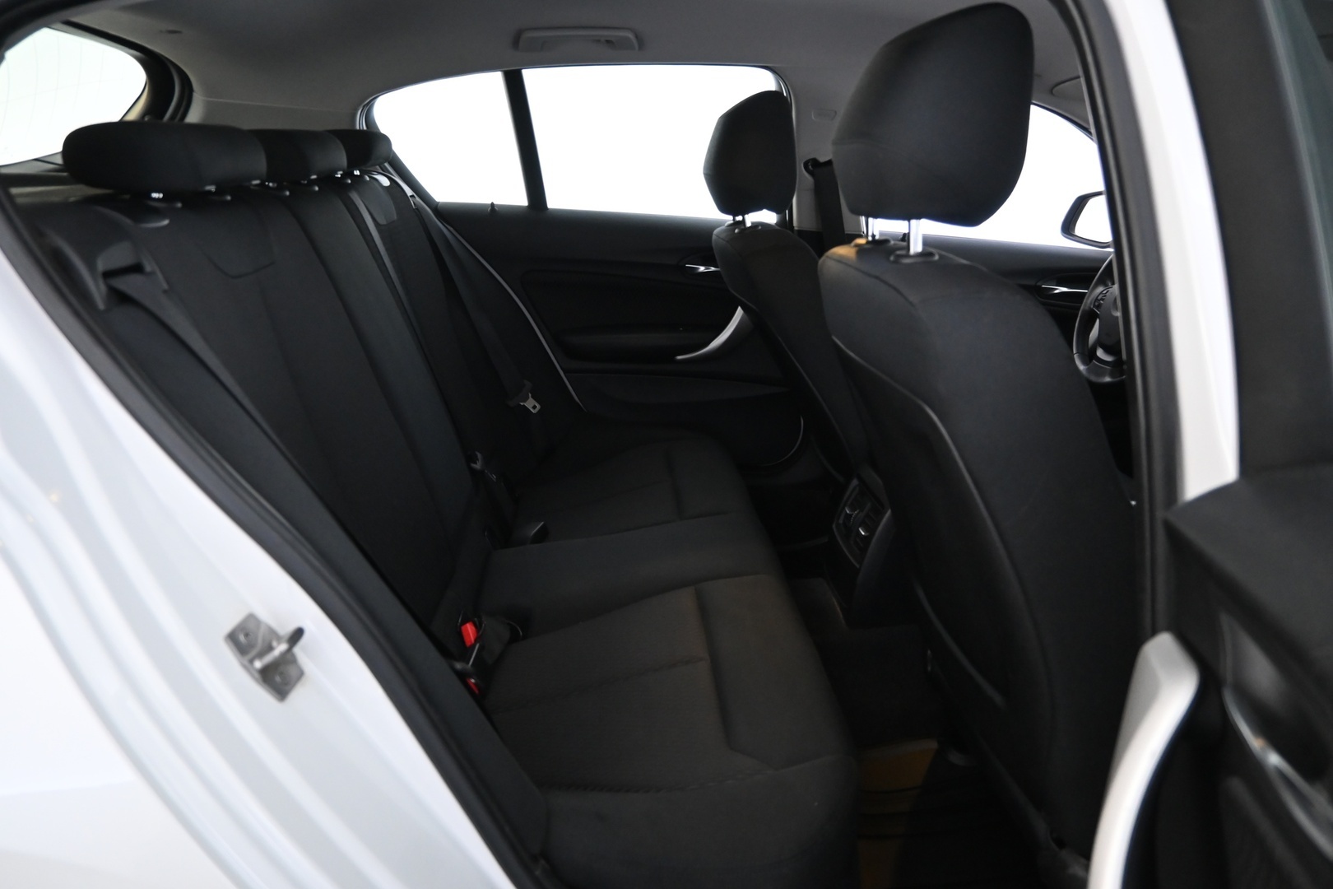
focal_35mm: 24
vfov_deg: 53.1
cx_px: 666
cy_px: 444
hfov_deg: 73.7
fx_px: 889
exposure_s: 1/30
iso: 2000
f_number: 3.5
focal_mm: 16
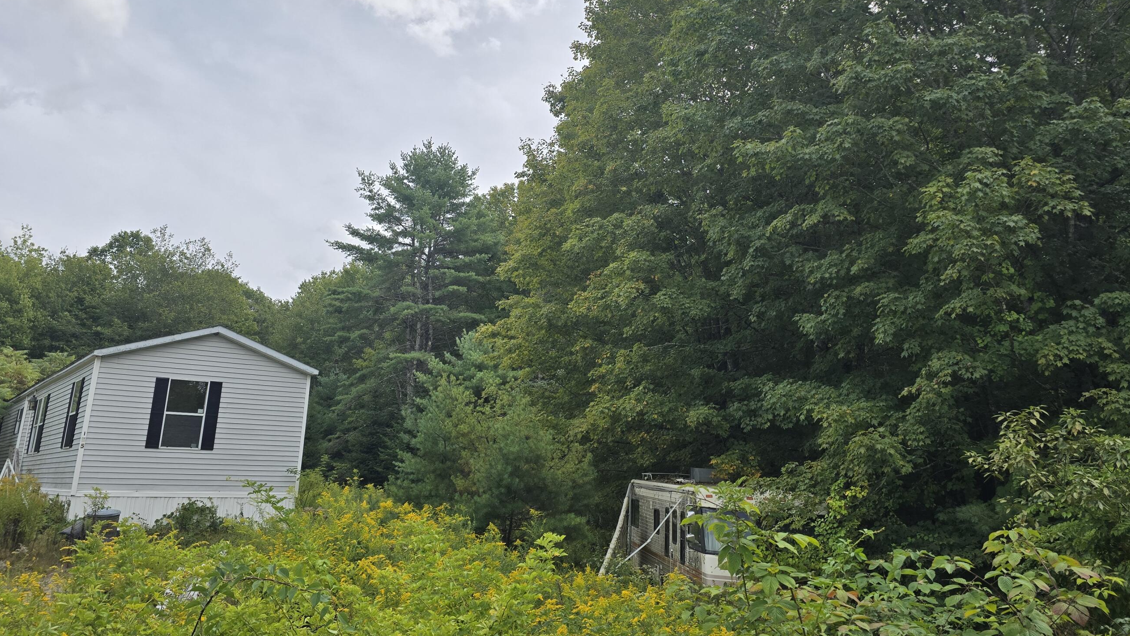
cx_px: 559
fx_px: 869
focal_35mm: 29
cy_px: 206
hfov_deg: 66.1
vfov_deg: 39.6
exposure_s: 1/803
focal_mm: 6.3
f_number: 1.7
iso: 12
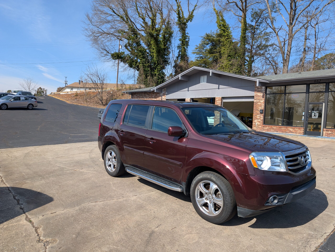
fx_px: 233
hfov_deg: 71.5
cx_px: 168
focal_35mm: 24
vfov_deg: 56.9
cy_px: 126
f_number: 1.68
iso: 19
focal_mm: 6.9
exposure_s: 1/840
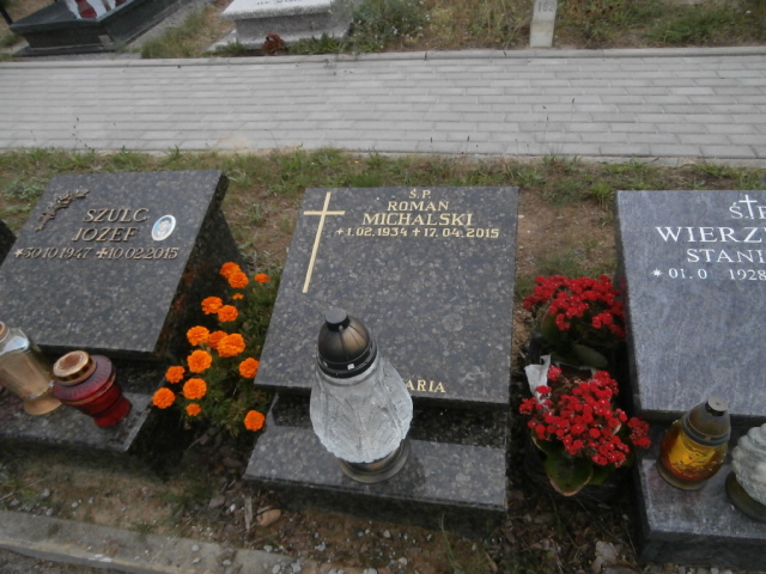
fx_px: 531
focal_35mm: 24
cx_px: 383
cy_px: 287
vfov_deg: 56.8
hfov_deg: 71.6
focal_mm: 4.2
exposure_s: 1/500
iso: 400
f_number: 3
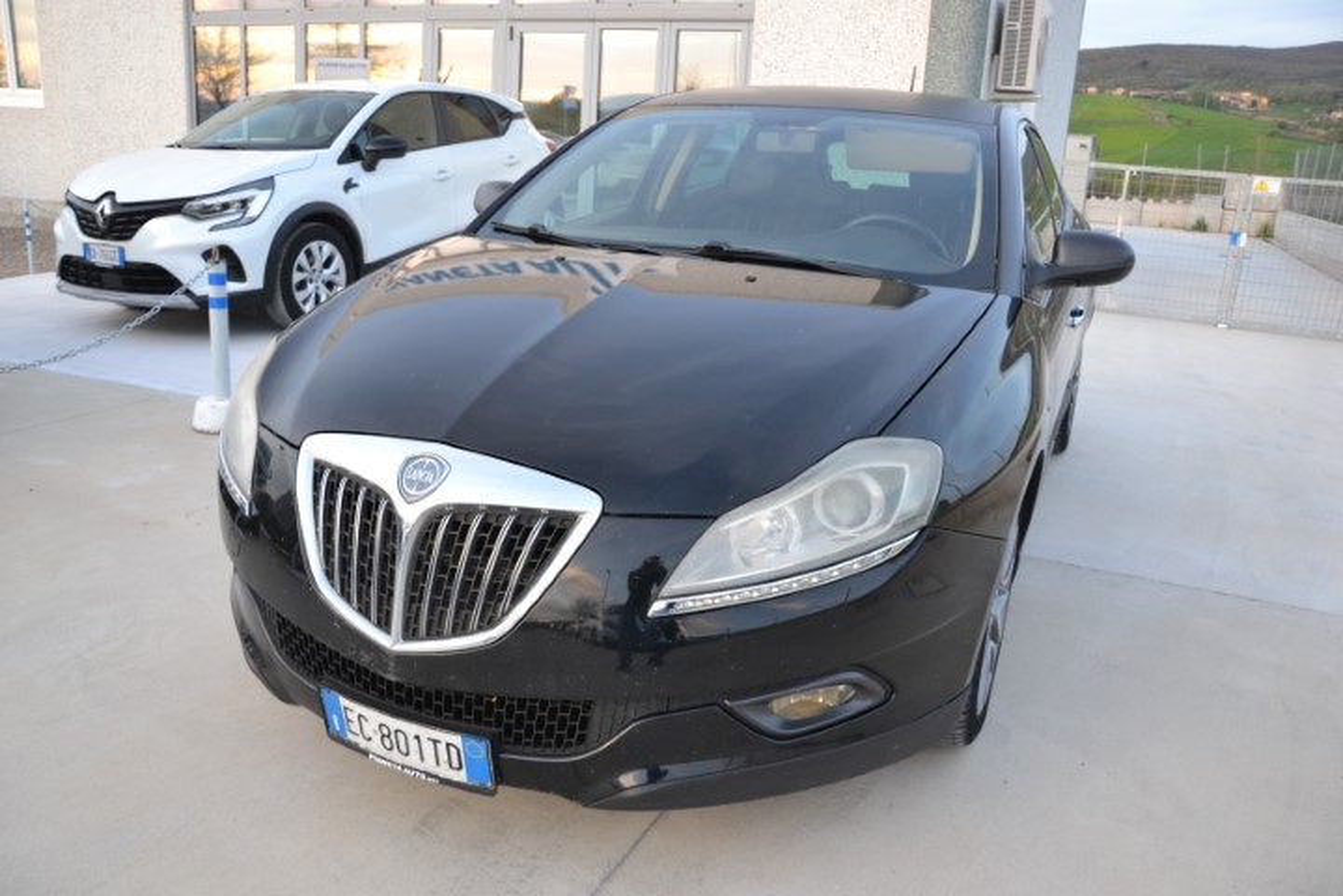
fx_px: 1007
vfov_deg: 47.9
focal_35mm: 27
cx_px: 672
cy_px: 448
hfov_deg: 67.4
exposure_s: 1/60
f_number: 4
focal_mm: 18
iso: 400
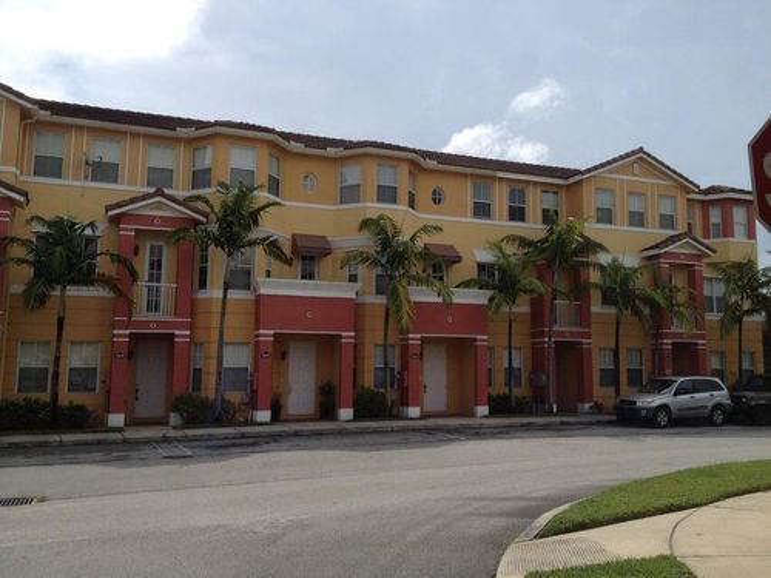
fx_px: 780
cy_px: 289
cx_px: 386
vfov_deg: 40.7
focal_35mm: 35
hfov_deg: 52.6
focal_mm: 4.28
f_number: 2.4
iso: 50
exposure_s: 1/2404
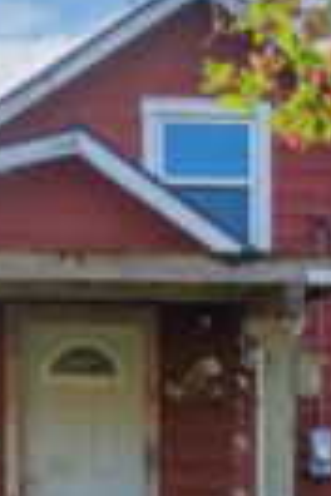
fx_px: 1007
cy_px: 445
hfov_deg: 18.6
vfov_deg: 26.8
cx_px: 211
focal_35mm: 73
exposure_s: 1/25
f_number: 9
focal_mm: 16
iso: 100
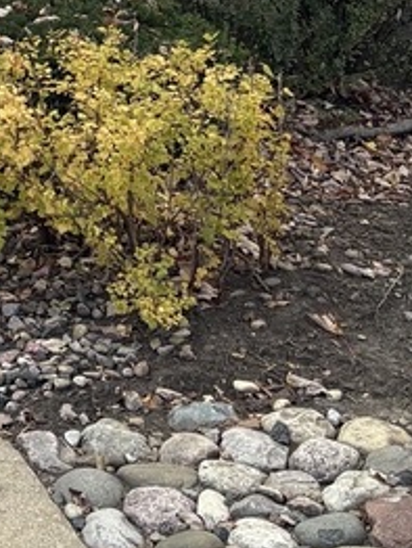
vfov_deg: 16.2
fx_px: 1695
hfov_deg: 12.2
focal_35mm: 107
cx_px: -420
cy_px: -356
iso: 64
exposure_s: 1/820
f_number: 1.6
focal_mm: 5.96
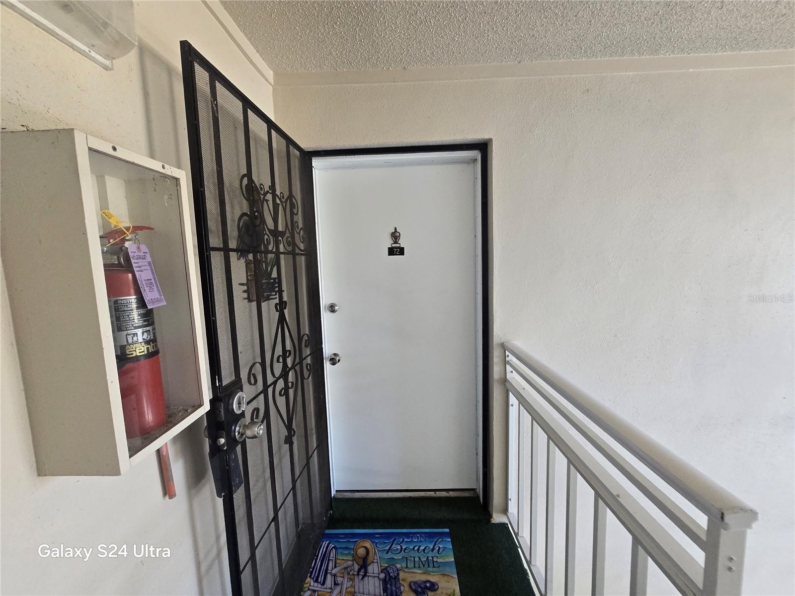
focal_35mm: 13
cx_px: 398
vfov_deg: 89.9
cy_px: 298
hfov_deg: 106.2
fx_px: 299
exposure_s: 1/100
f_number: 2.2
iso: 320
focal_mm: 2.2
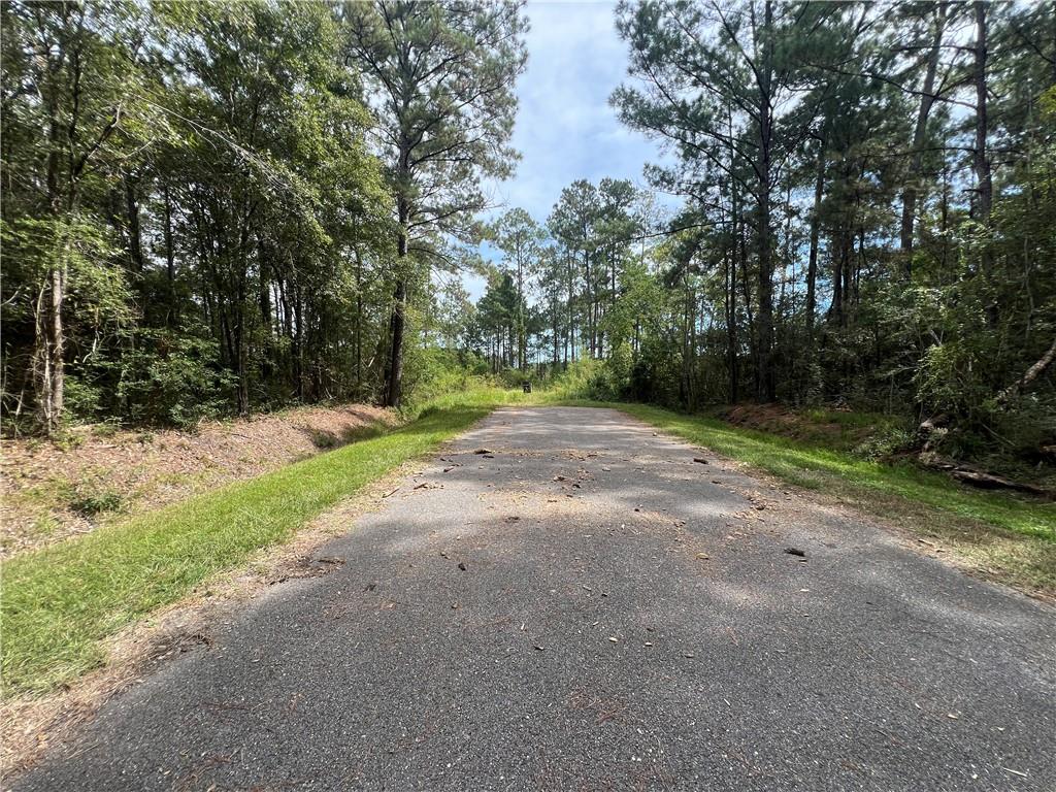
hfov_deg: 106.2
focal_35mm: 13
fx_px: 397
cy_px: 396
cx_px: 528
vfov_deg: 89.9
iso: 32
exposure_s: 1/567
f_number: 1.8
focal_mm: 1.57
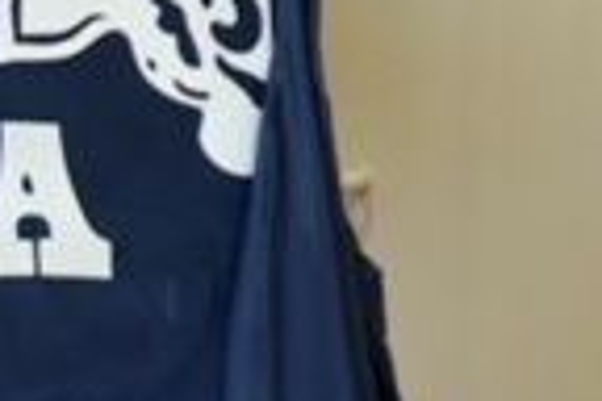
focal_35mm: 795
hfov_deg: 2.6
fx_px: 13295
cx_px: -1062
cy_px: 167
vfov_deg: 1.7
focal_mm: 85
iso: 720
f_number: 5.6
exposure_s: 1/100
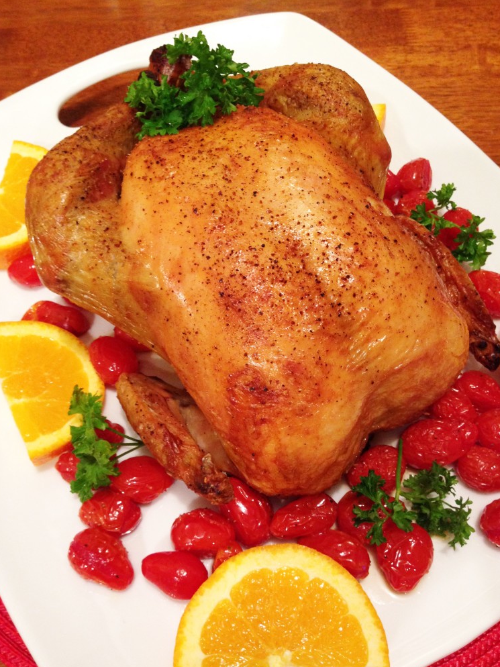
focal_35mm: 34
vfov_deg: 54.0
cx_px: 254
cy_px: 338
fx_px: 655
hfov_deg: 41.8
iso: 200
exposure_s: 1/20
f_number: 2.4
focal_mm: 4.12
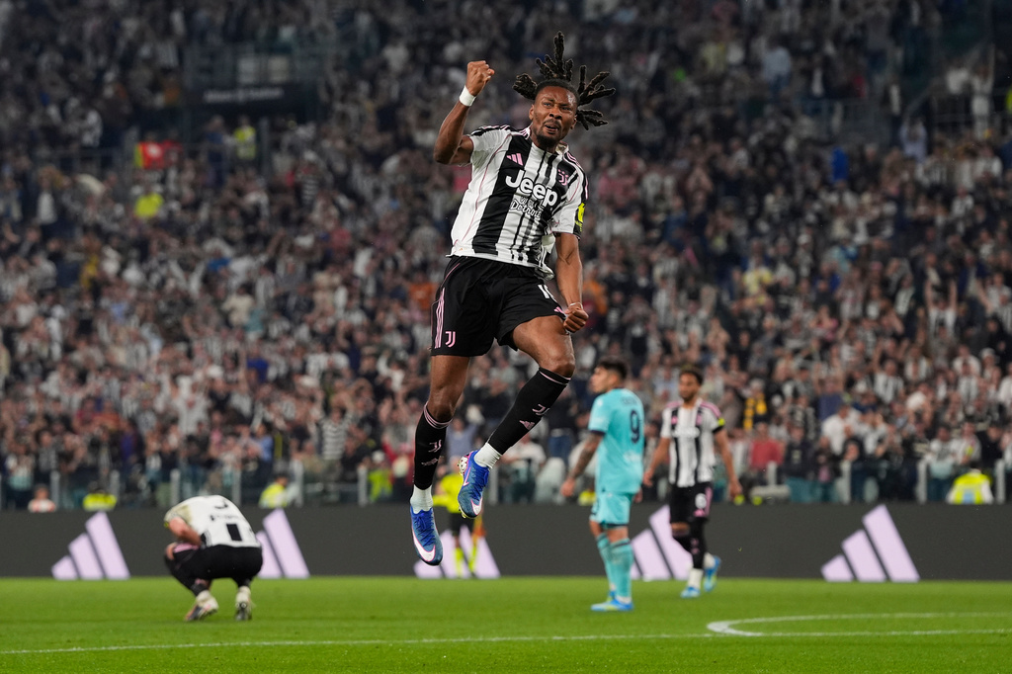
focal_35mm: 151
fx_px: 4243
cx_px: 506
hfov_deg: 13.6
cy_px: 337
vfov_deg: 9.1
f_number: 3.5
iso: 2000
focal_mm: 151
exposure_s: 1/1250
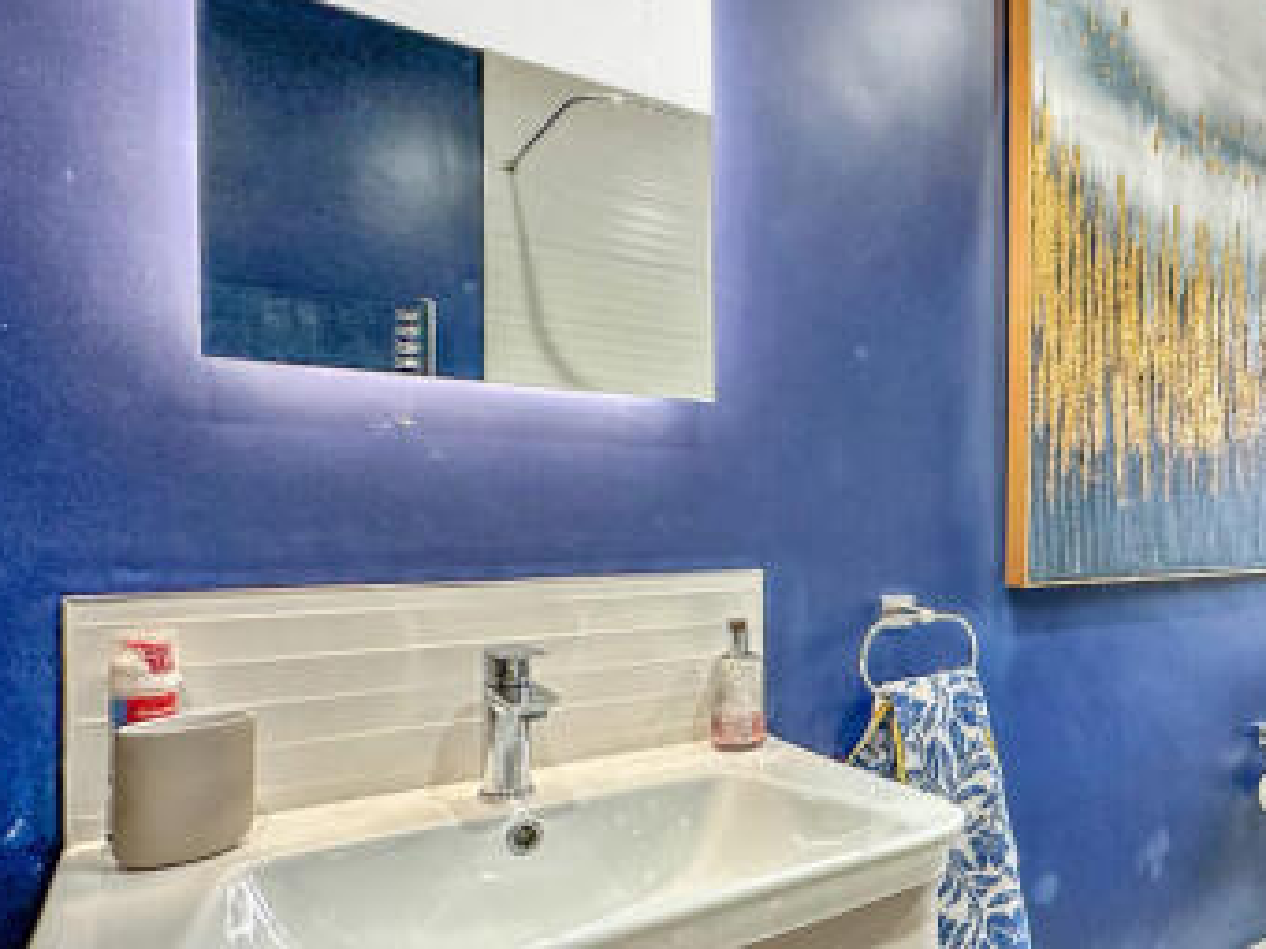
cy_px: 631
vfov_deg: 55.7
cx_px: 1063
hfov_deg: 63.5
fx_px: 878
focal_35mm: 24
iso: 200
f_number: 2.2
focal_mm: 2.22
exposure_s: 1/100
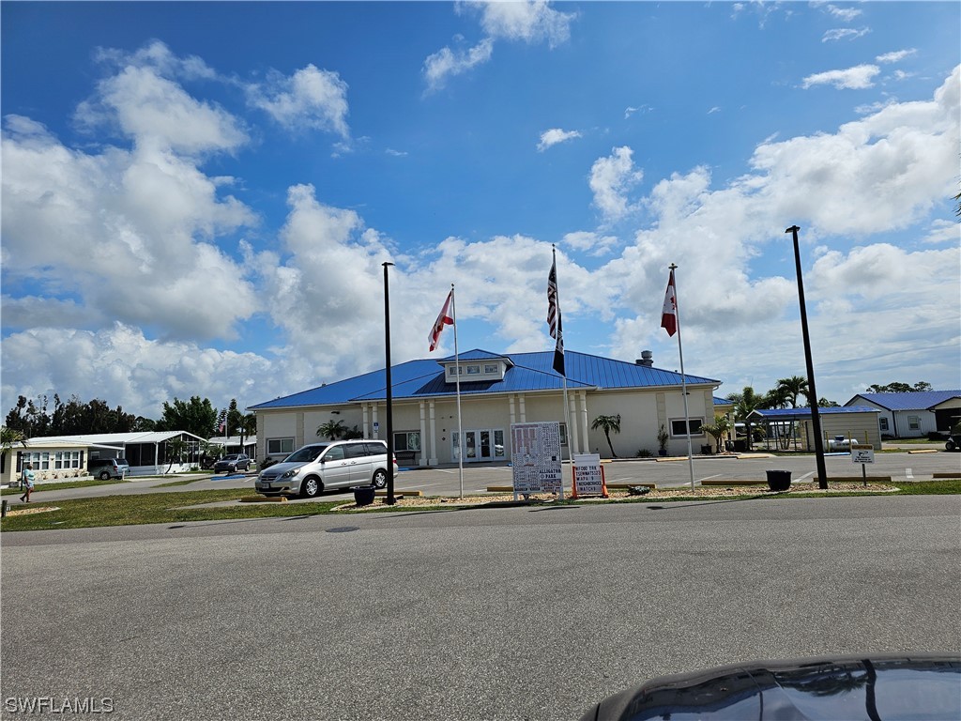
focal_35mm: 23
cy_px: 360
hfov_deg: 73.9
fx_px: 639
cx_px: 480
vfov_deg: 58.9
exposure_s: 1/2192
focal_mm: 6.3
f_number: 1.7
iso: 10
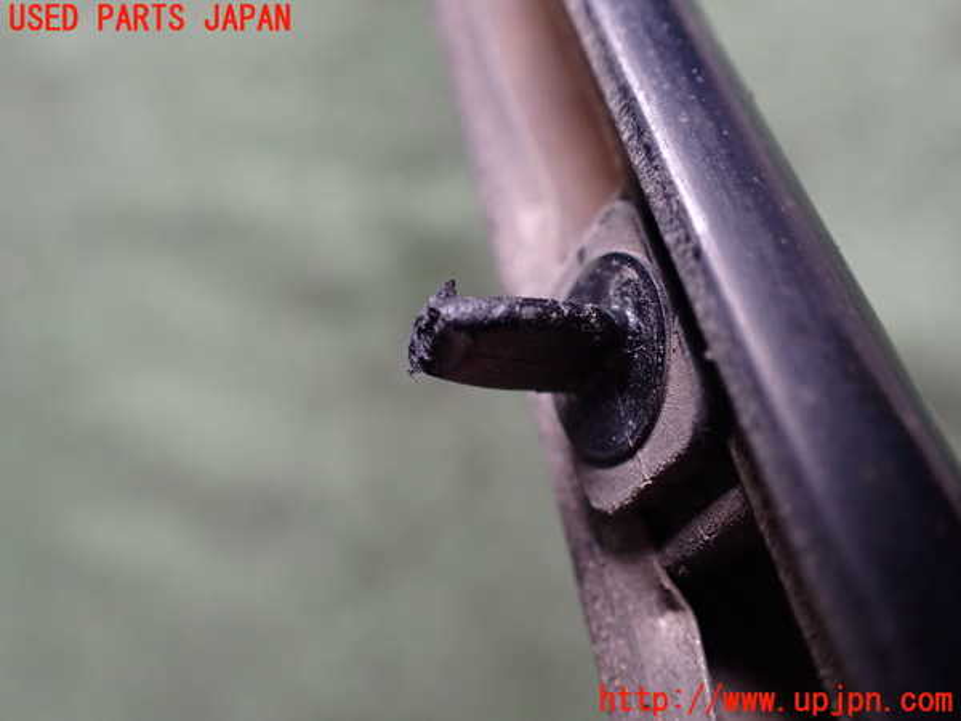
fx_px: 833
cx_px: 480
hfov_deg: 60.0
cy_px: 360
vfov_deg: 46.8
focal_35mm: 30
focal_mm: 5.4
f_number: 2.3
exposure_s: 1/125
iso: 400
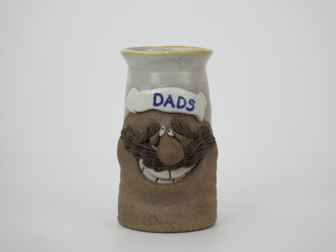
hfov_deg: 20.9
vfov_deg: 15.7
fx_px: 912
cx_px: 168
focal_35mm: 94
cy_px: 126
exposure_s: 1/50
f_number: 5
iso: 125
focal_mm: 16.7
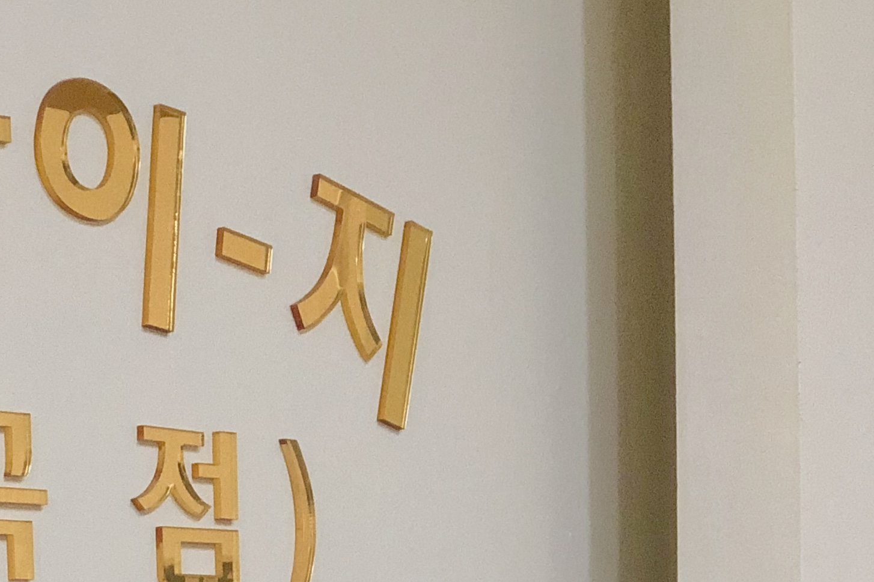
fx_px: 3641
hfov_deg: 13.5
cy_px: 1192
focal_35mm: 150
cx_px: 48
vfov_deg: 8.6
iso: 160
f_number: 2.4
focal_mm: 6
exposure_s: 1/24
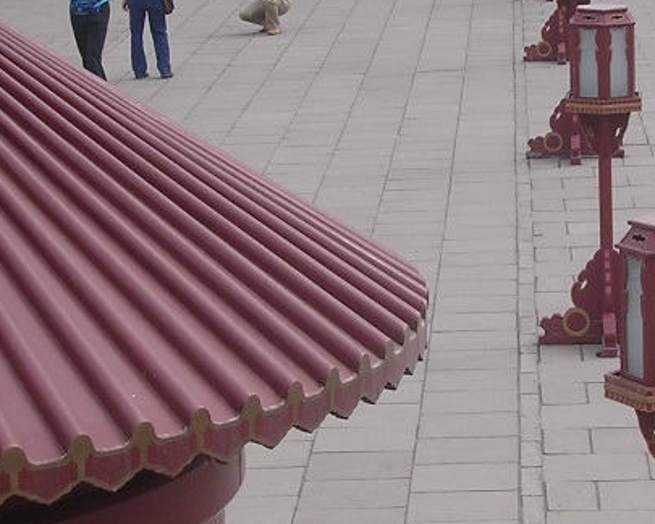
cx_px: 417
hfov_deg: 13.0
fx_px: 2869
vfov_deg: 10.4
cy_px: 199
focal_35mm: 148
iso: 100
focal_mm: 9.1
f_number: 3.4
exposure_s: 1/392
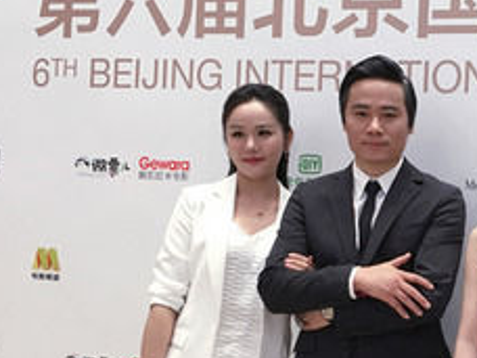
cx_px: 496
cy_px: 247
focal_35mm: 70
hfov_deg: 26.1
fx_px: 965
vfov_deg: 20.9
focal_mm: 4.15
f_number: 2.2
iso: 100
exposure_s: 1/33
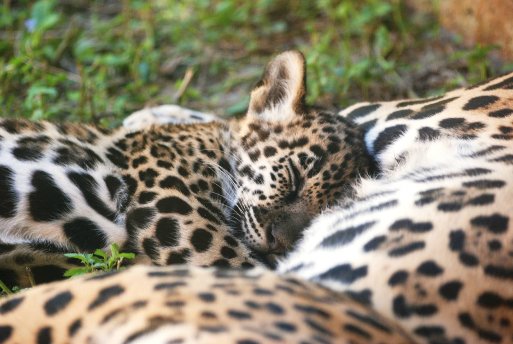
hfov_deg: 9.1
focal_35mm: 225
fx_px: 3210
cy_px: 172
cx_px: 256
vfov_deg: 6.1
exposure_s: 1/25
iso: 400
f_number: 4.5
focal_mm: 150
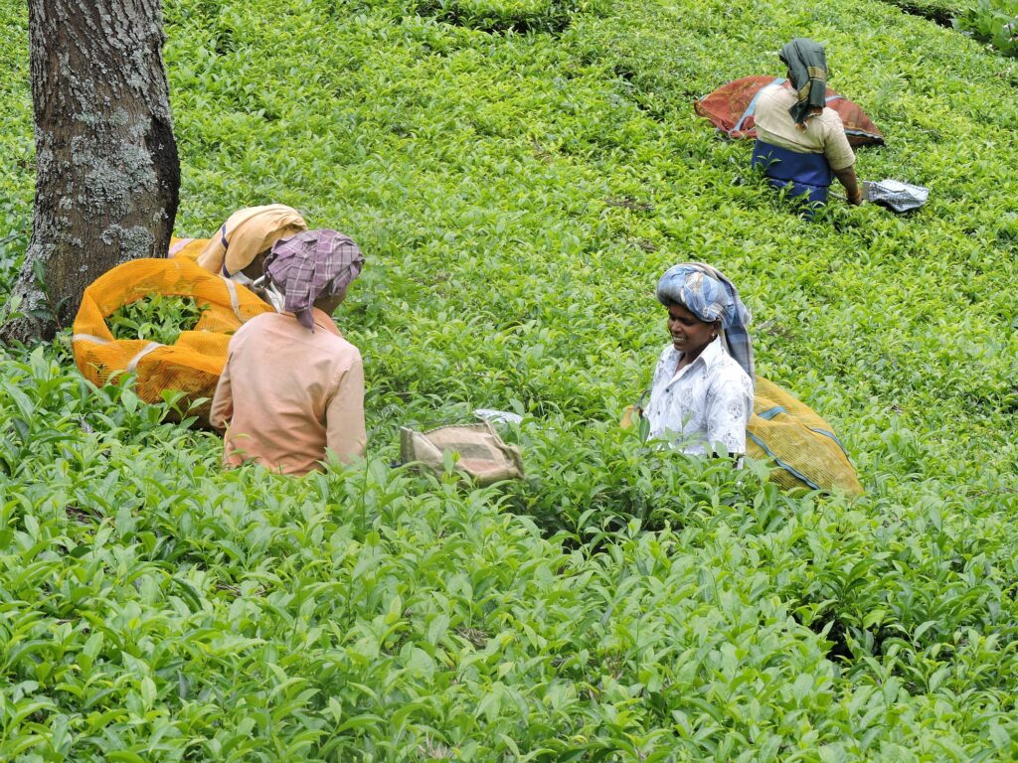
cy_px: 382
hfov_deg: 9.0
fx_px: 6470
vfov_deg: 6.8
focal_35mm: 220
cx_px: 509
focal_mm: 39.4
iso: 100
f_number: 5.3
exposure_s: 1/200
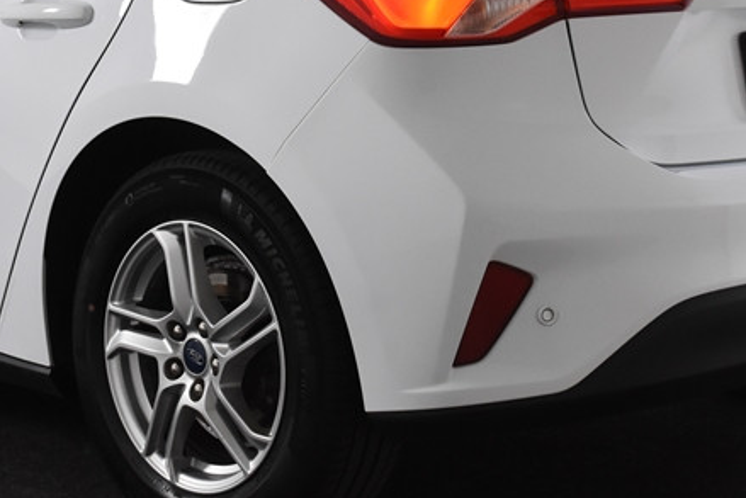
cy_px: 120
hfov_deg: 20.8
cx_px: 272
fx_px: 2031
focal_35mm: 98
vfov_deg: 13.9
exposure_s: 1/100
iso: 1600
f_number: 5
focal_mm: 28
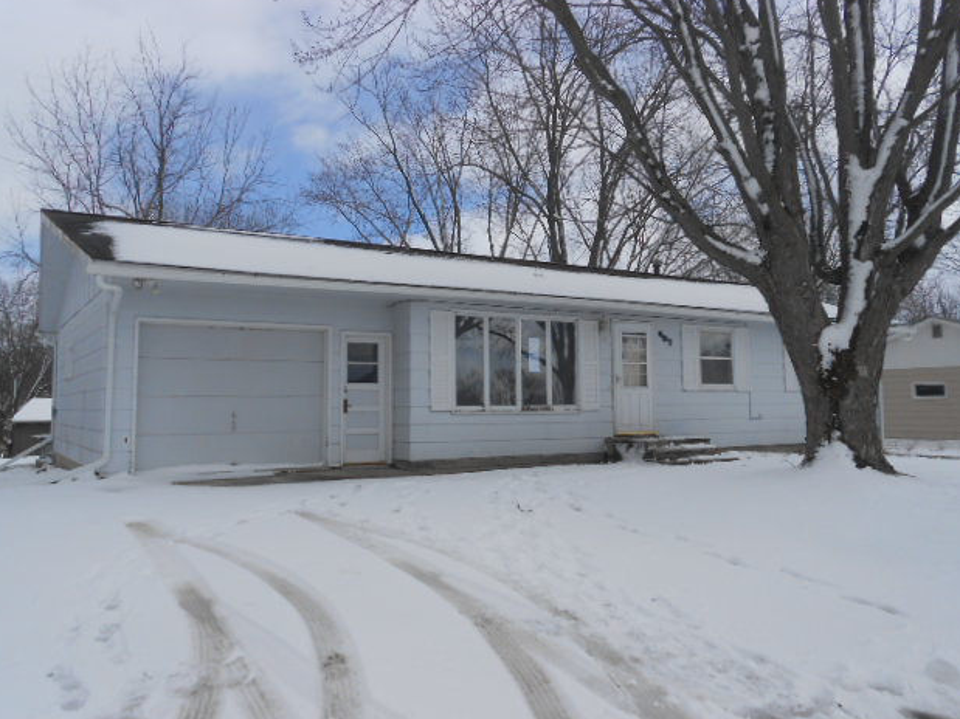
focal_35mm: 30
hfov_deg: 60.0
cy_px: 349
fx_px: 832
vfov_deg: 46.8
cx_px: 485
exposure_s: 1/320
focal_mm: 5.1
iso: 80
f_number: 8.5
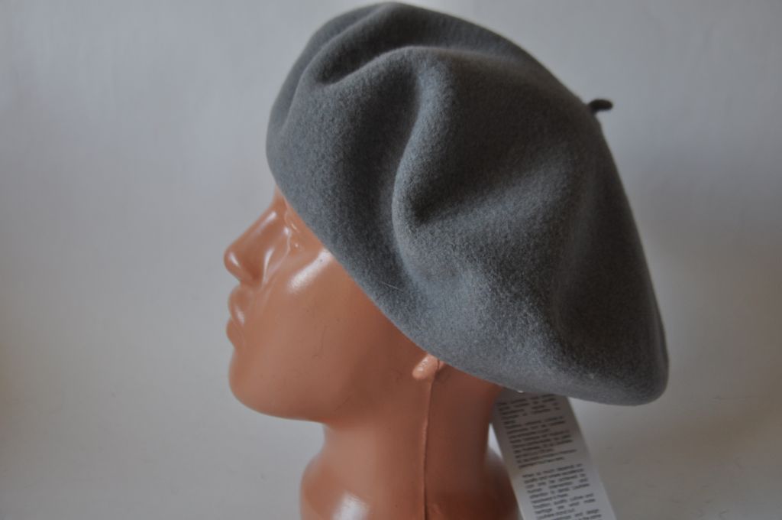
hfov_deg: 49.6
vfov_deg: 34.1
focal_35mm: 39
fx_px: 846
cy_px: 260
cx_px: 391
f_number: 5
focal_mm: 26
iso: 400
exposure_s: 1/100
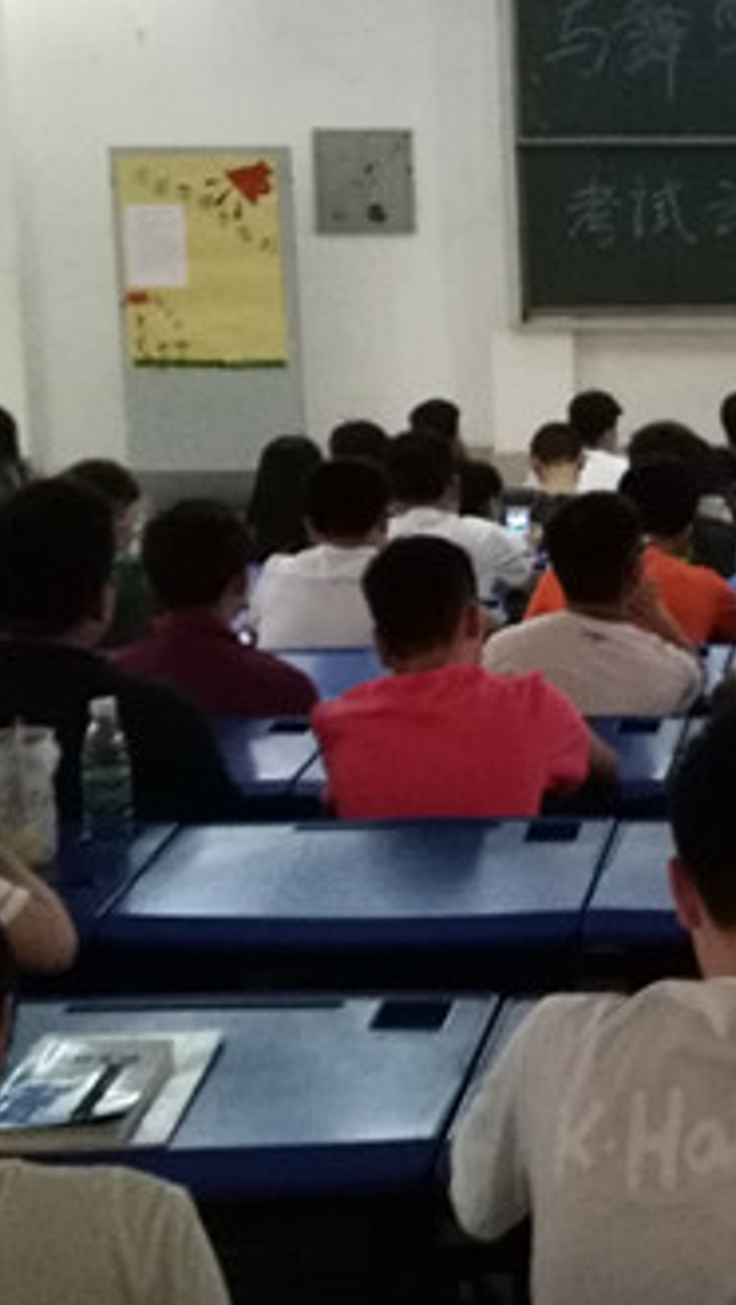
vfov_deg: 28.3
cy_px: 395
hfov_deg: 15.6
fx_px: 2563
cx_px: 934
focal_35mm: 74
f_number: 2
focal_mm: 2.96
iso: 1243
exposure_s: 1/33
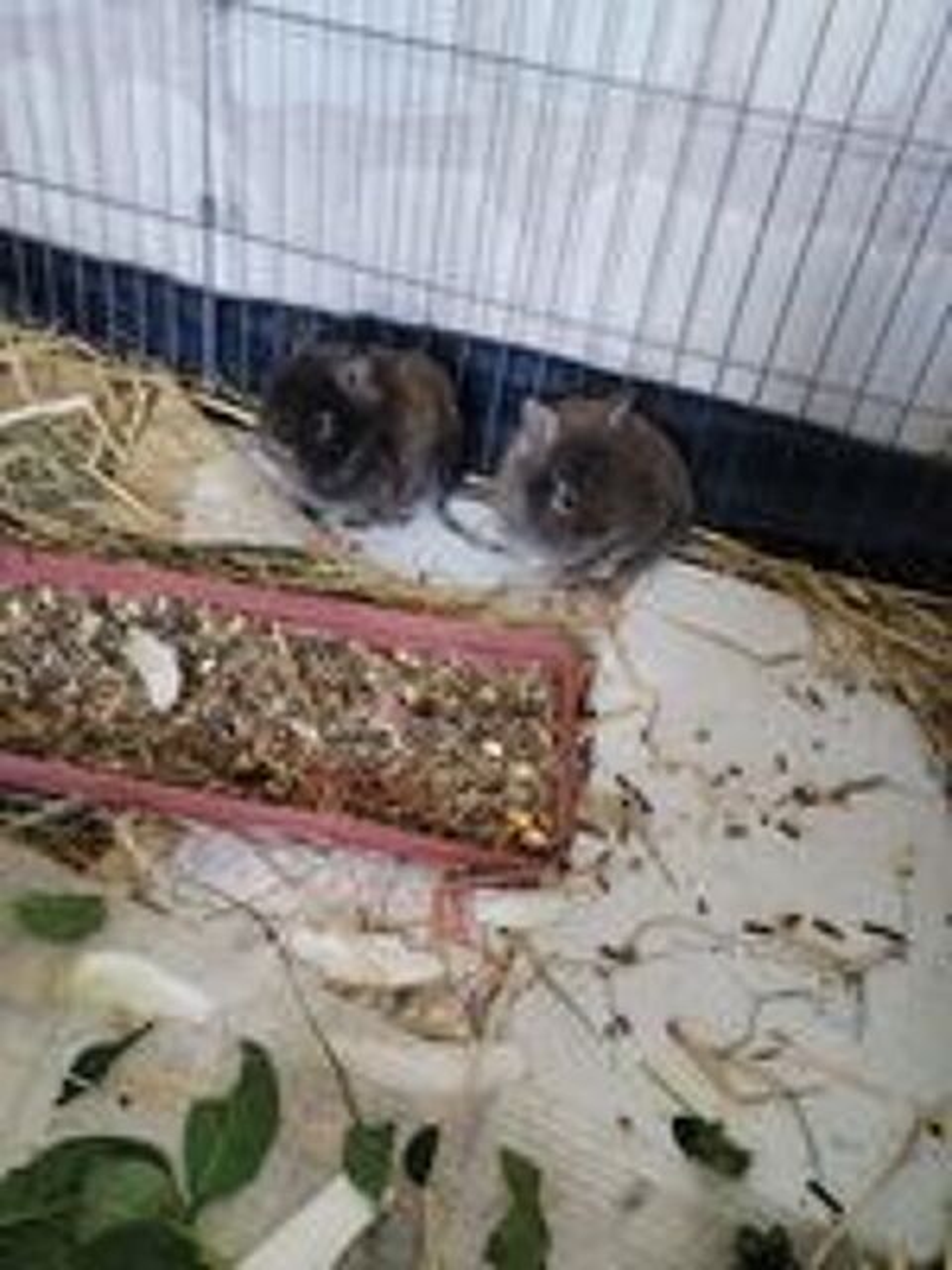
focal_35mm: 26
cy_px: 635
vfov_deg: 67.3
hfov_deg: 53.1
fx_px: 953
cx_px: 476
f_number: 1.8
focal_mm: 4.75
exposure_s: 1/25
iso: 1245
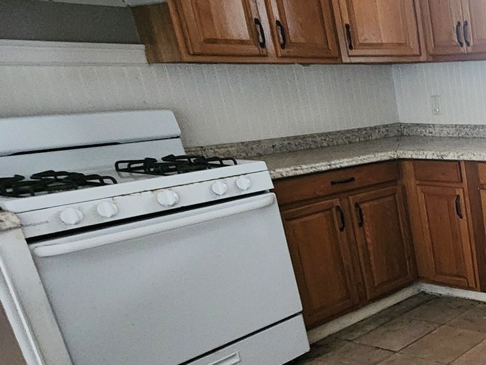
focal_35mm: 35
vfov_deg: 40.1
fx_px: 491
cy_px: 247
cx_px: 646
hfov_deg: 34.7
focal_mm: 2.2
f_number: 2.2
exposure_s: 1/30
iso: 500
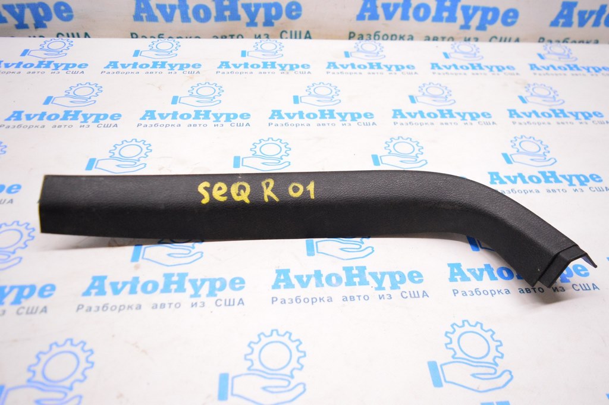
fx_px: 456
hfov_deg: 67.4
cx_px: 304
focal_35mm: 27
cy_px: 202
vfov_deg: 47.9
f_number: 3.5
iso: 3200
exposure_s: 1/320
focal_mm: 18
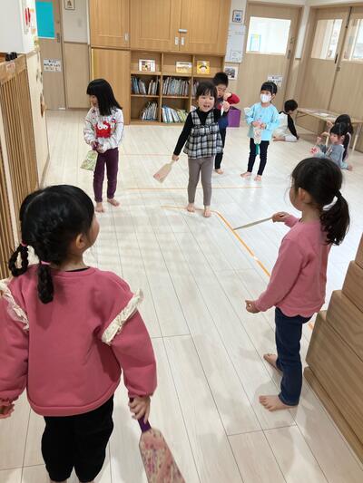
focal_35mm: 28
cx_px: 182
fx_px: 391
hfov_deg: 49.8
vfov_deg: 63.4
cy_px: 242
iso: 50
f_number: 1.8
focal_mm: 3.99
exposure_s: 1/50
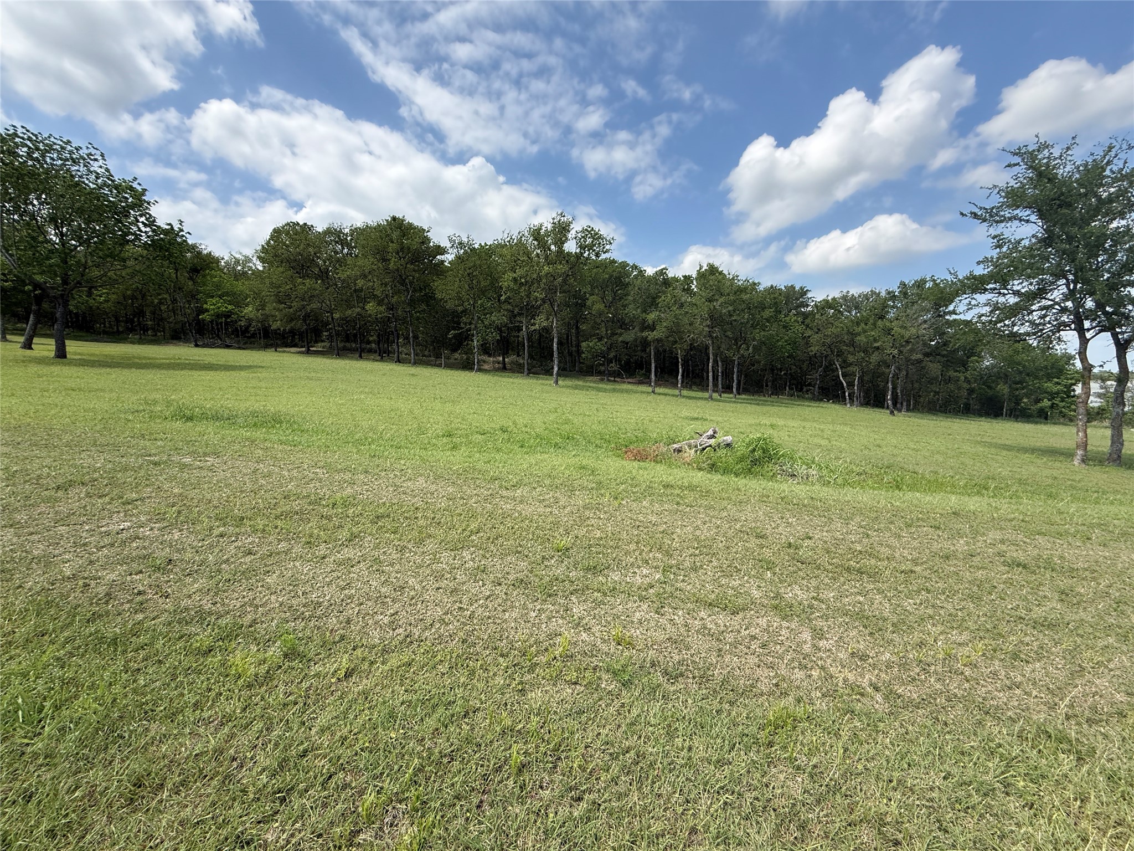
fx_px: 459
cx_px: 567
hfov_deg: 102.1
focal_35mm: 14
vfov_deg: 85.7
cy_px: 426
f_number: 2.2
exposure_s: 1/1613
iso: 64
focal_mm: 2.22
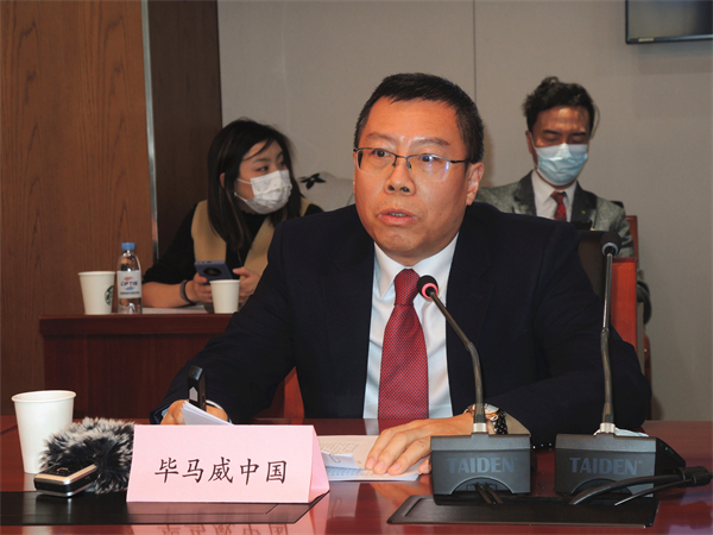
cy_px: 268
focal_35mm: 85
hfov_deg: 23.0
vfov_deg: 17.4
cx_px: 356
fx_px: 1751
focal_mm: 17.7
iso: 200
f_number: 3.2
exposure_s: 1/50
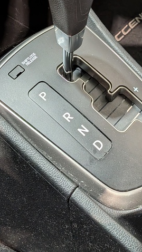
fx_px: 375
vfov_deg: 36.4
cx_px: 83
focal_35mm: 56
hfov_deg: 21.4
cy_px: 64
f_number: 1.7
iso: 32
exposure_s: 1/30
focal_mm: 4.53
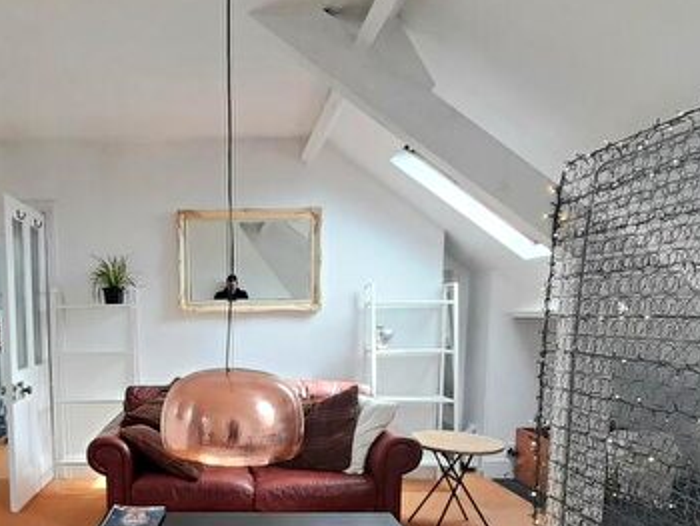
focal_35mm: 26
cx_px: 210
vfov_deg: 52.1
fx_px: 526
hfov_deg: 64.7
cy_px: 353
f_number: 2.2
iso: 50
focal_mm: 1.42
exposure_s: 1/40
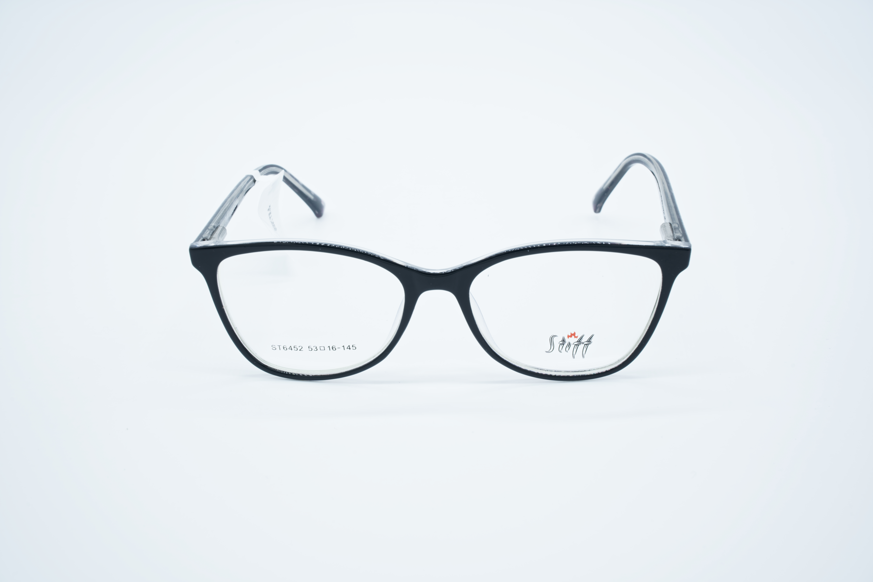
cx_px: 436
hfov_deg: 46.4
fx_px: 1018
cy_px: 291
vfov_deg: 31.9
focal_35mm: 42
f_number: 16
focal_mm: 42
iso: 100
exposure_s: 1/20
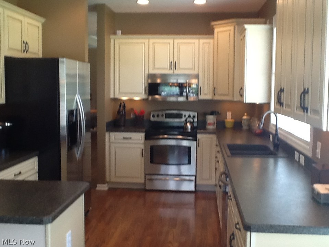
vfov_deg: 32.9
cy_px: 124
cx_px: 164
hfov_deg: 42.9
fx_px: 418
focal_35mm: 44
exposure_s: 1/30
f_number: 2.4
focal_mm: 2.03
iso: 64
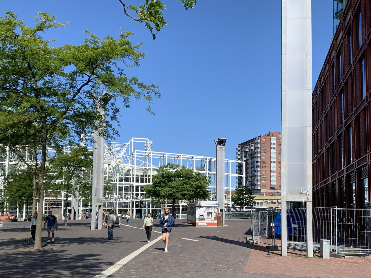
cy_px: 188
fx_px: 397
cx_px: 216
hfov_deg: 49.9
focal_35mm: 37
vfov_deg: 38.2
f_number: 1.8
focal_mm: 4.25
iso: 25
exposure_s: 1/2033
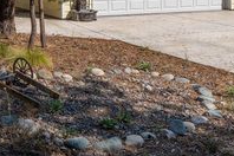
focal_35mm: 53
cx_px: -14
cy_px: -24
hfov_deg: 33.4
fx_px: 344
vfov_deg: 23.6
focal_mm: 14
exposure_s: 1/200
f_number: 9
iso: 100
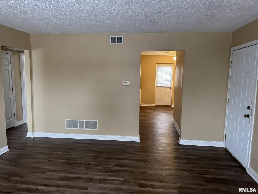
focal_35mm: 24
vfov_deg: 56.8
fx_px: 179
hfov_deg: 71.6
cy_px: 97
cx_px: 129
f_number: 1.78
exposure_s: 1/60
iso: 400
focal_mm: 6.76
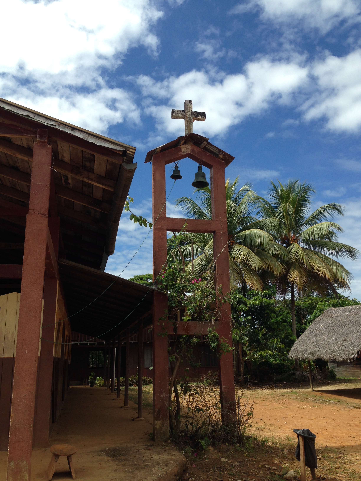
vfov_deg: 55.4
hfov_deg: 42.9
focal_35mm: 33
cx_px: 180
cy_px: 240
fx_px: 459
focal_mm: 4.12
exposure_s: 1/1506
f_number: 2.4
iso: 50
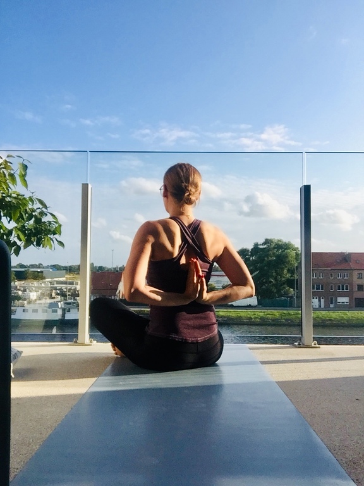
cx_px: 182
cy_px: 243
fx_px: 435
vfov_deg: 58.4
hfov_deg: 45.4
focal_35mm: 31
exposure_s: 1/1462
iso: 32
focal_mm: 2.65
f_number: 2.2
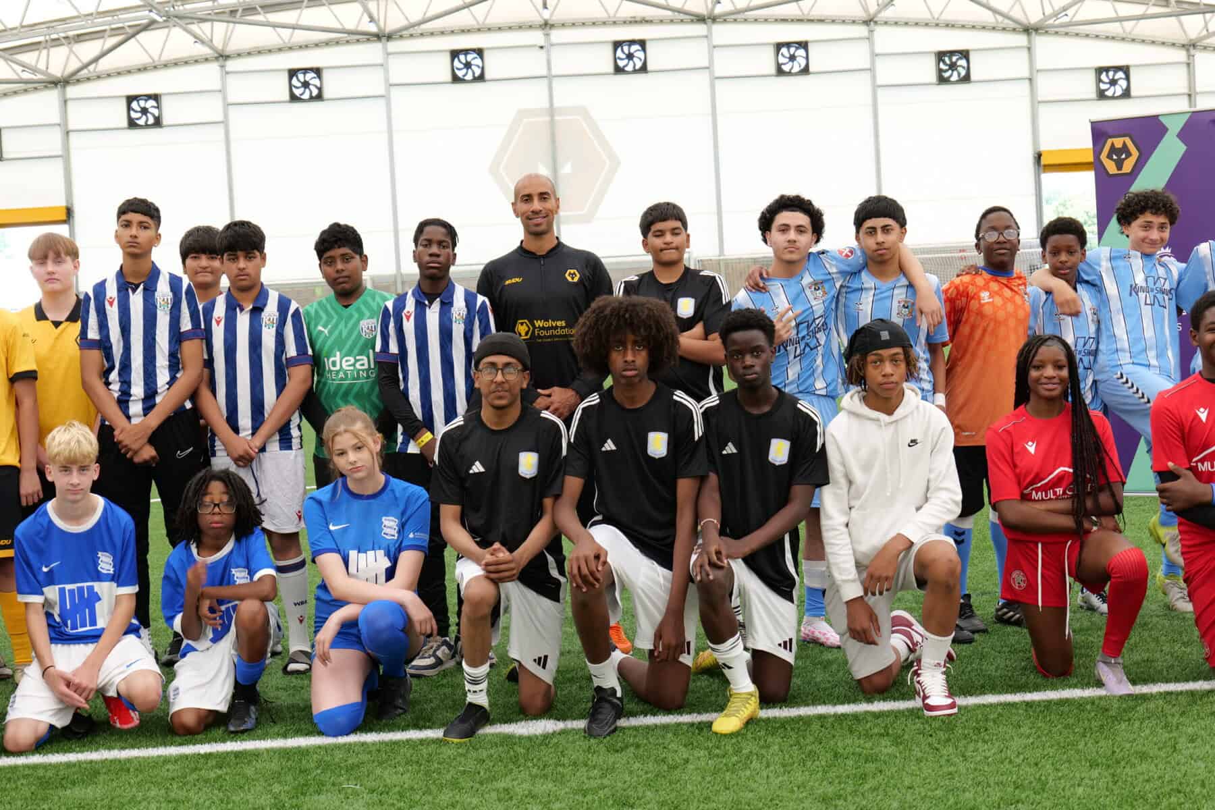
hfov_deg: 34.5
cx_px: 608
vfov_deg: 23.4
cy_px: 405
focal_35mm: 58
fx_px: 1957
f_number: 5.5
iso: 500
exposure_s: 1/60
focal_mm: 58
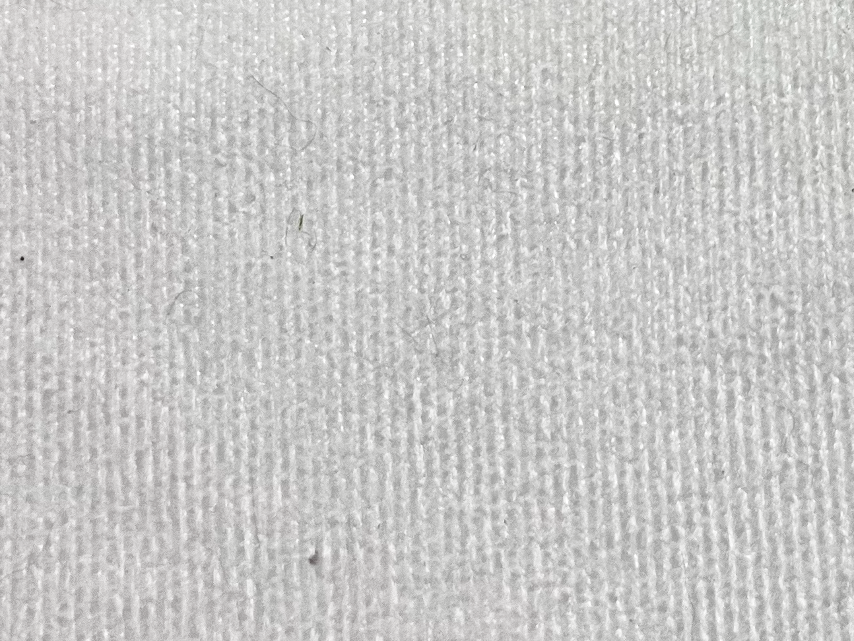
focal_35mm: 81
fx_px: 1999
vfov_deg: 17.1
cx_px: 954
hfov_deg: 22.7
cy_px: -207
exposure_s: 1/60
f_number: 1.5
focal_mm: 5.7
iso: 160
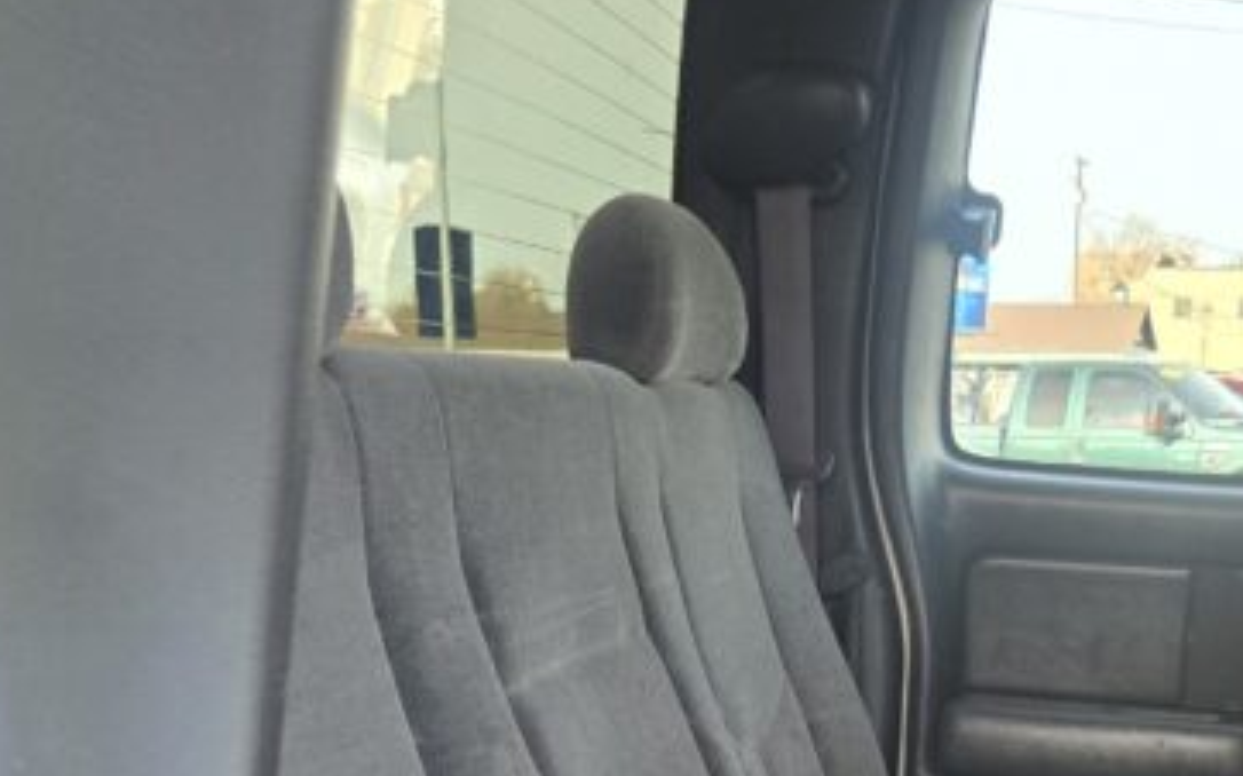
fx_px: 2337
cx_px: 889
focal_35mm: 69
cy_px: 1164
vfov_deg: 17.1
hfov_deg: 29.4
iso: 100
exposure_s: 1/508
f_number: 1.8
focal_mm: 5.4
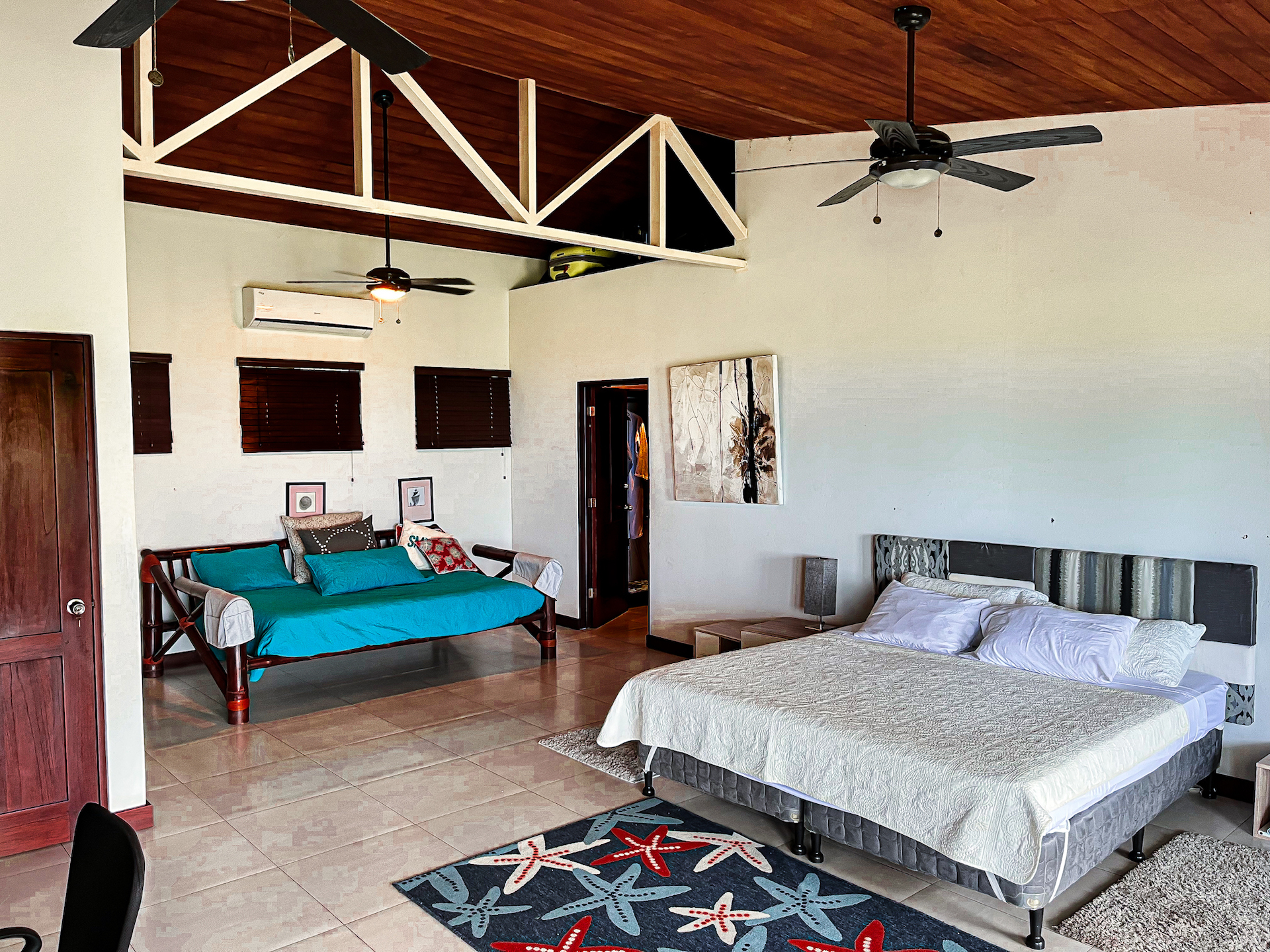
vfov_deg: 53.1
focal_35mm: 26
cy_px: 476
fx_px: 954
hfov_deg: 67.3
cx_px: 635
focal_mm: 5.1
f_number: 1.6
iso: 100
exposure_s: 1/60
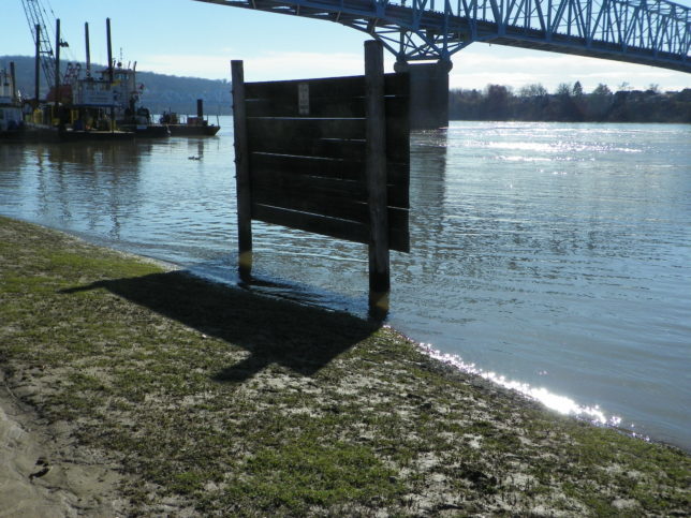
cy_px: 259
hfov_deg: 42.9
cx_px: 346
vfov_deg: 32.9
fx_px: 878
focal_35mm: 44
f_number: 5.6
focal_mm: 7.9
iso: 64
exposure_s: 1/640
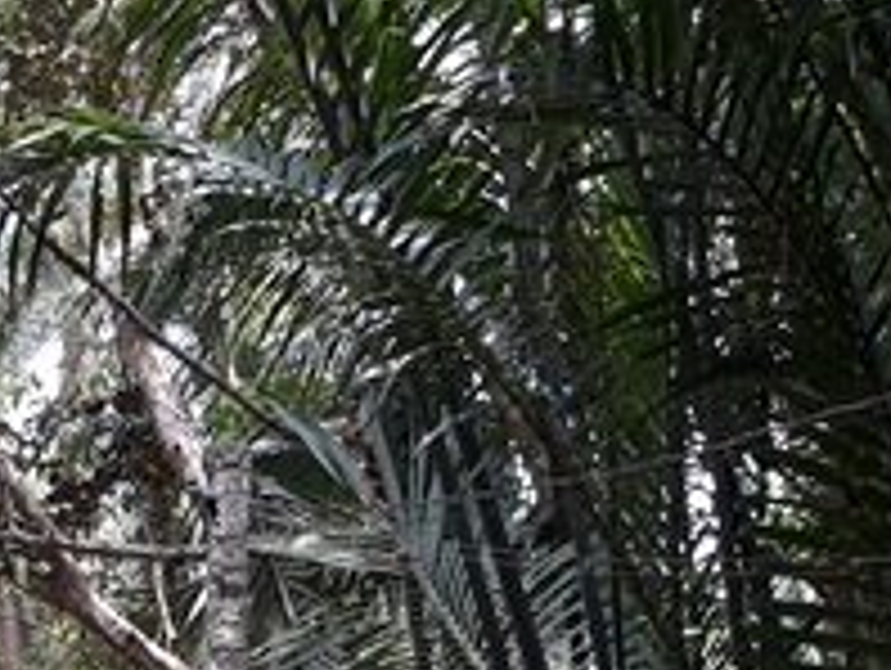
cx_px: -144
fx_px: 2809
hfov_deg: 17.3
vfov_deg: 13.3
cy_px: 769
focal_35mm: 109
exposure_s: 1/191
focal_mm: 3.6
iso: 40
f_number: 1.9
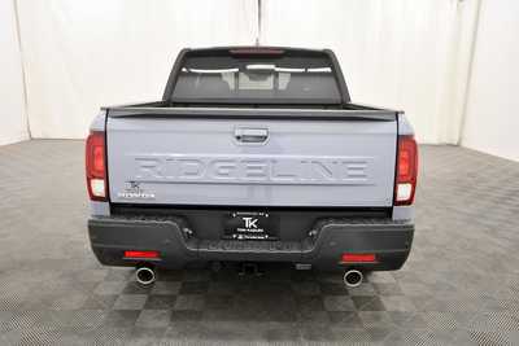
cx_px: 260
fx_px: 389
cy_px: 173
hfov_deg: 67.4
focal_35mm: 27
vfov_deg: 48.0
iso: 1800
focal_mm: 18
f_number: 5.3
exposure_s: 1/125
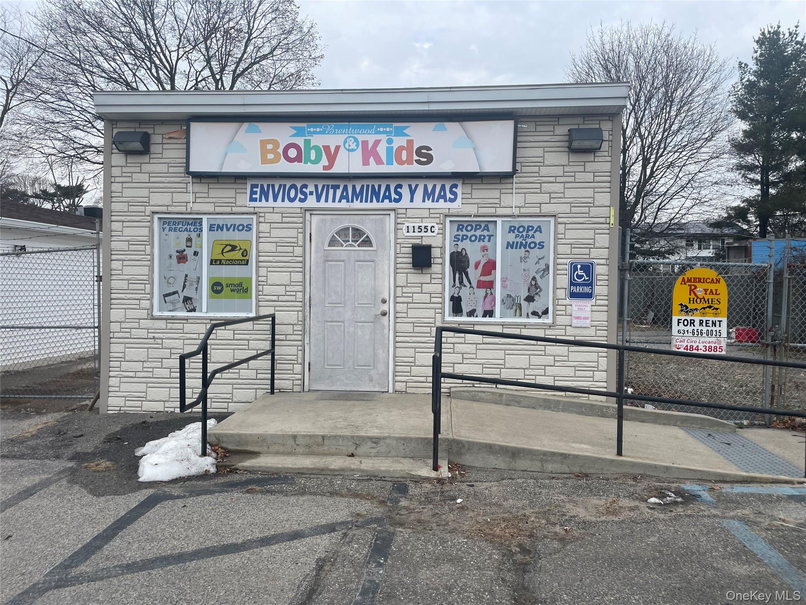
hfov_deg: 67.3
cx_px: 403
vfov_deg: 53.1
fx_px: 605
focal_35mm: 26
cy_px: 302
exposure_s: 1/1082
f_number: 1.6
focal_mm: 4.2
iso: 32
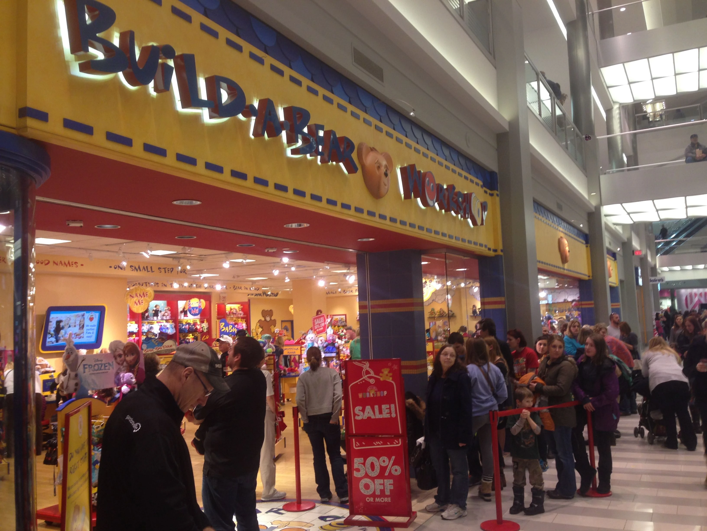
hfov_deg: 55.4
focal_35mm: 33
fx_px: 674
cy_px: 266
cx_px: 354
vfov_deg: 42.9
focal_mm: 4.12
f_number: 2.4
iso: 64
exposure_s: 1/20
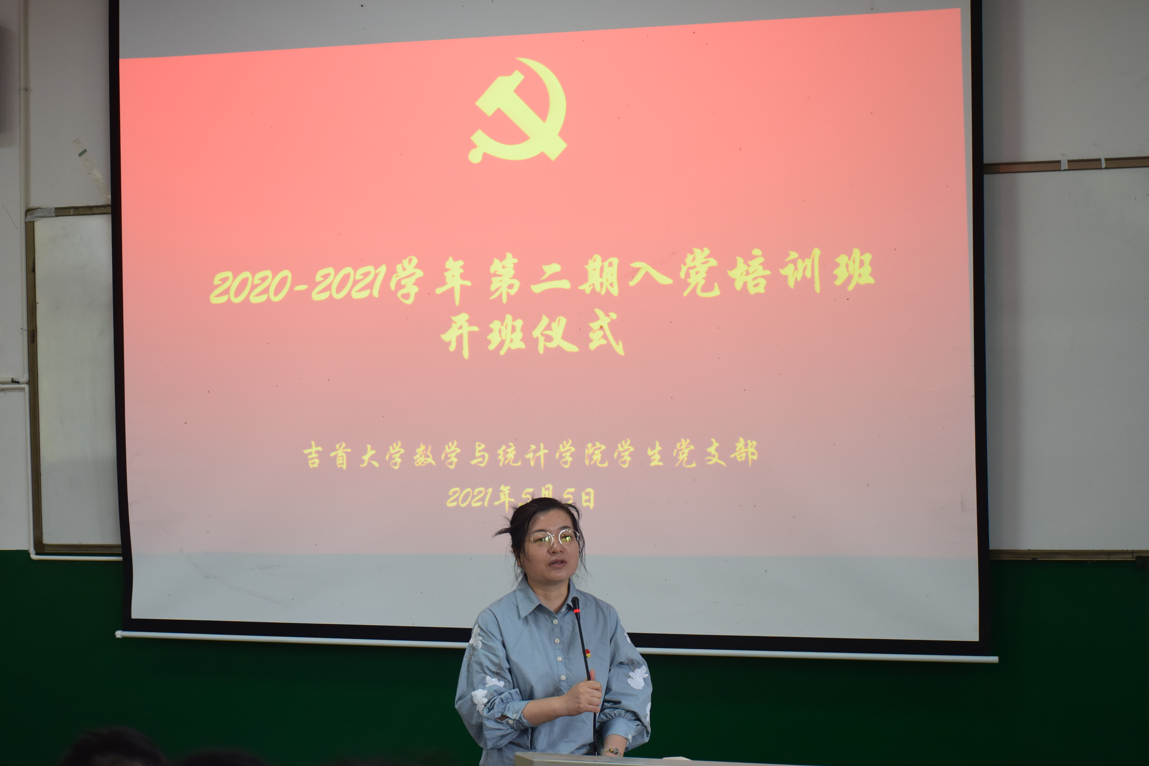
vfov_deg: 19.9
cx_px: 582
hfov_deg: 29.4
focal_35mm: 69
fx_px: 2186
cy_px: 380
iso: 800
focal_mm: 45
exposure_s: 1/15
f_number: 6.3
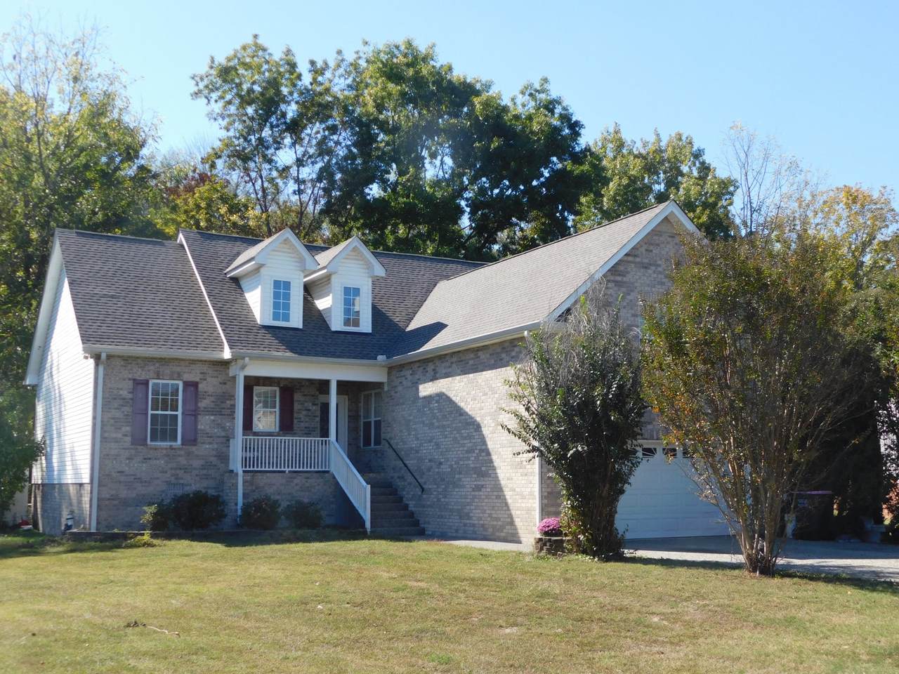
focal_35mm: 40
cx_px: 450
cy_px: 337
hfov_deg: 46.8
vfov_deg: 36.0
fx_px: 1039
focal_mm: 7.1
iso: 125
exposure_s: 1/640
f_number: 3.6
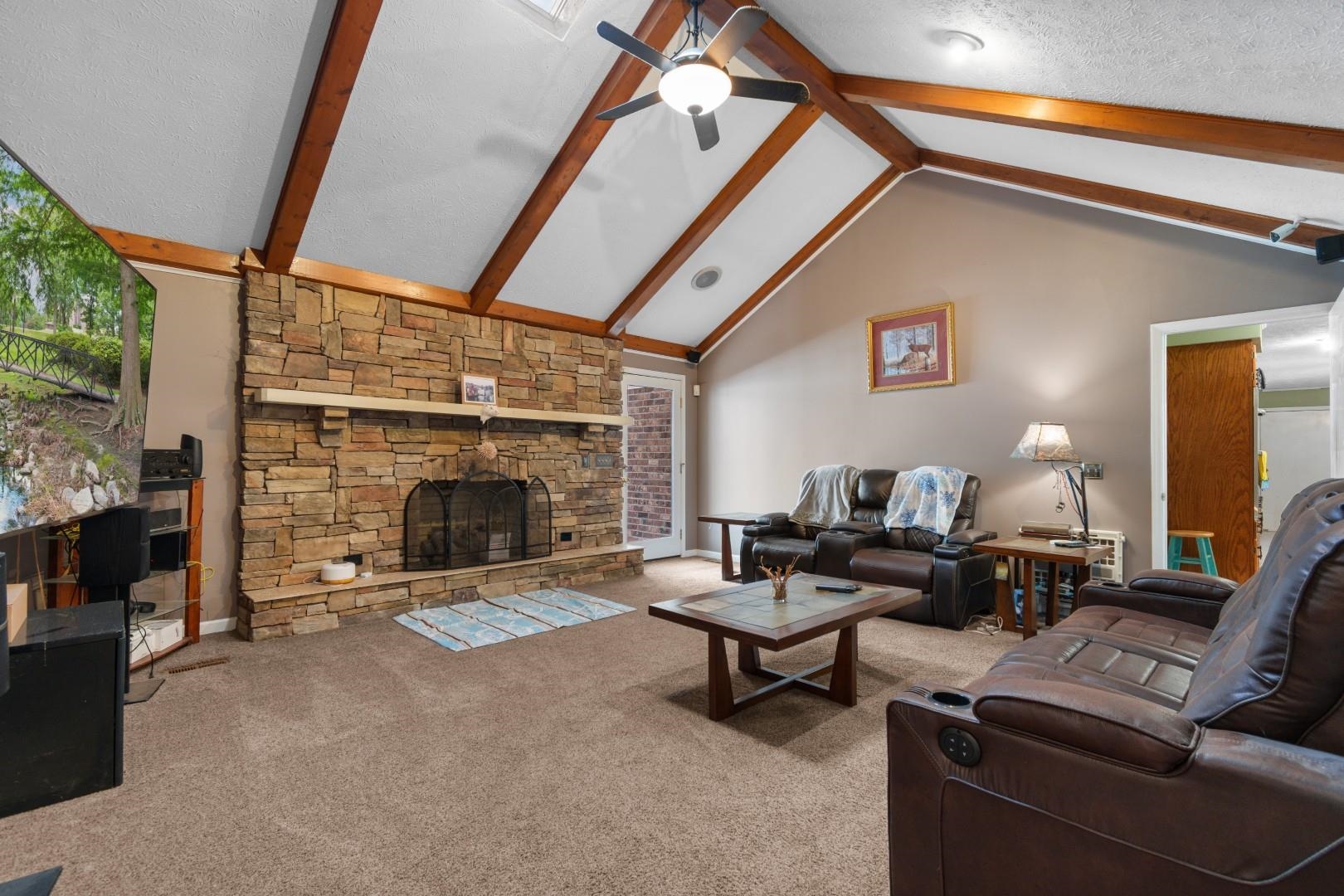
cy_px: 448
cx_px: 672
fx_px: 560
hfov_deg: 100.4
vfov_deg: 77.3
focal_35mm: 15
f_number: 4.5
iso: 100
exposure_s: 1/2
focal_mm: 10
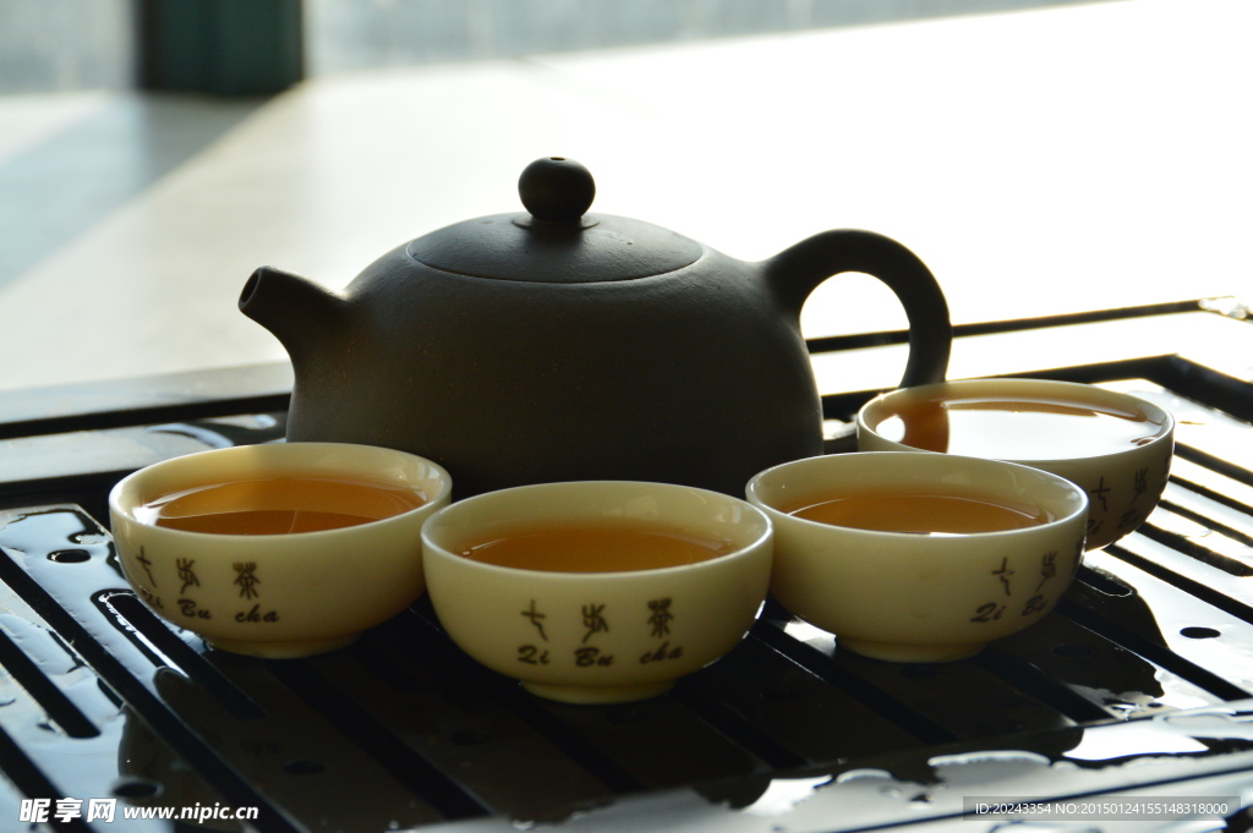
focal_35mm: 112
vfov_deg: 12.2
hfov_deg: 18.2
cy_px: 416
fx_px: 3912
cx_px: 626
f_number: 11
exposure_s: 1/400
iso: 400
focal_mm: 75
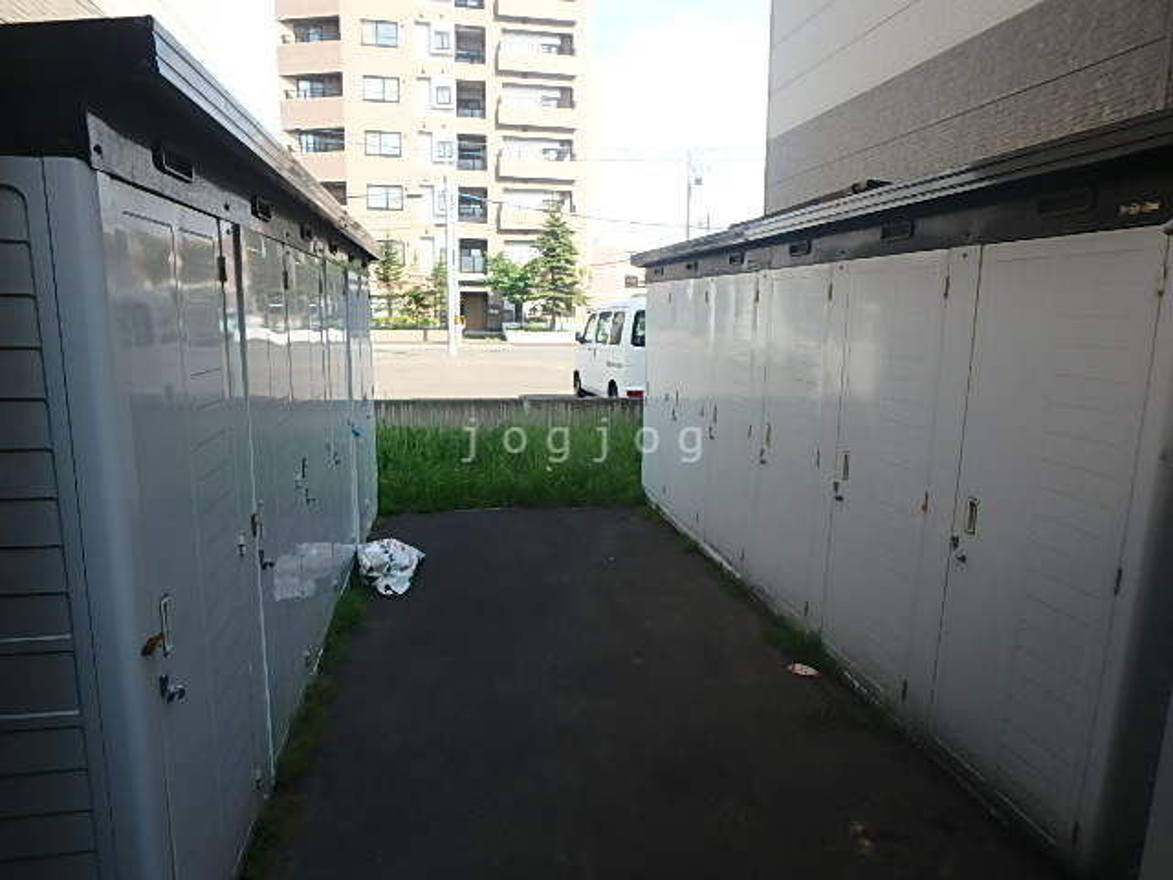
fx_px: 712
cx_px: 586
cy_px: 440
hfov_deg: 79.0
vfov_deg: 63.4
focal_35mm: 21
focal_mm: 3.7
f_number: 3.5
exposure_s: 1/320
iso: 125
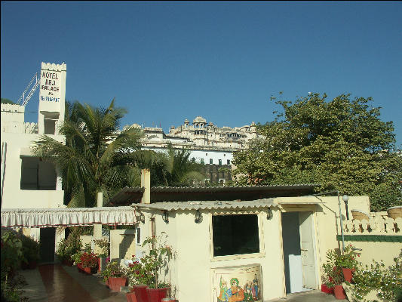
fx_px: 360
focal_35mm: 31
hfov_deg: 58.3
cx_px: 201
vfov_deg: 45.5
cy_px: 151
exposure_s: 1/640
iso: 100
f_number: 8
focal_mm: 8.16
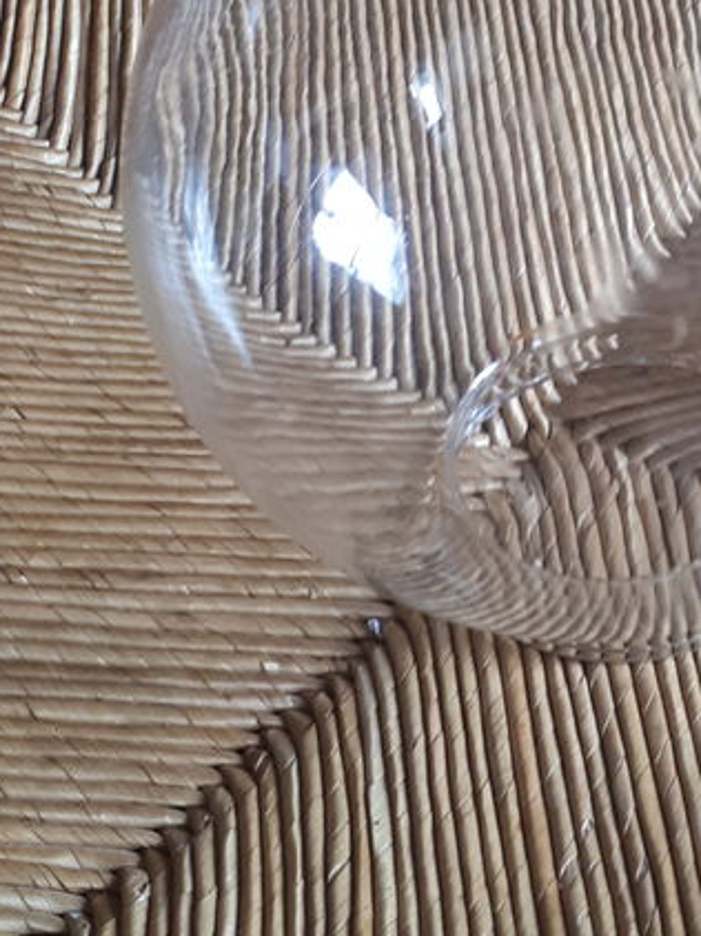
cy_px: 253
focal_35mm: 64
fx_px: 1730
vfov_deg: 29.9
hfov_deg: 22.4
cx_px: 628
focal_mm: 3.6
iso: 160
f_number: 1.9
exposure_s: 1/33
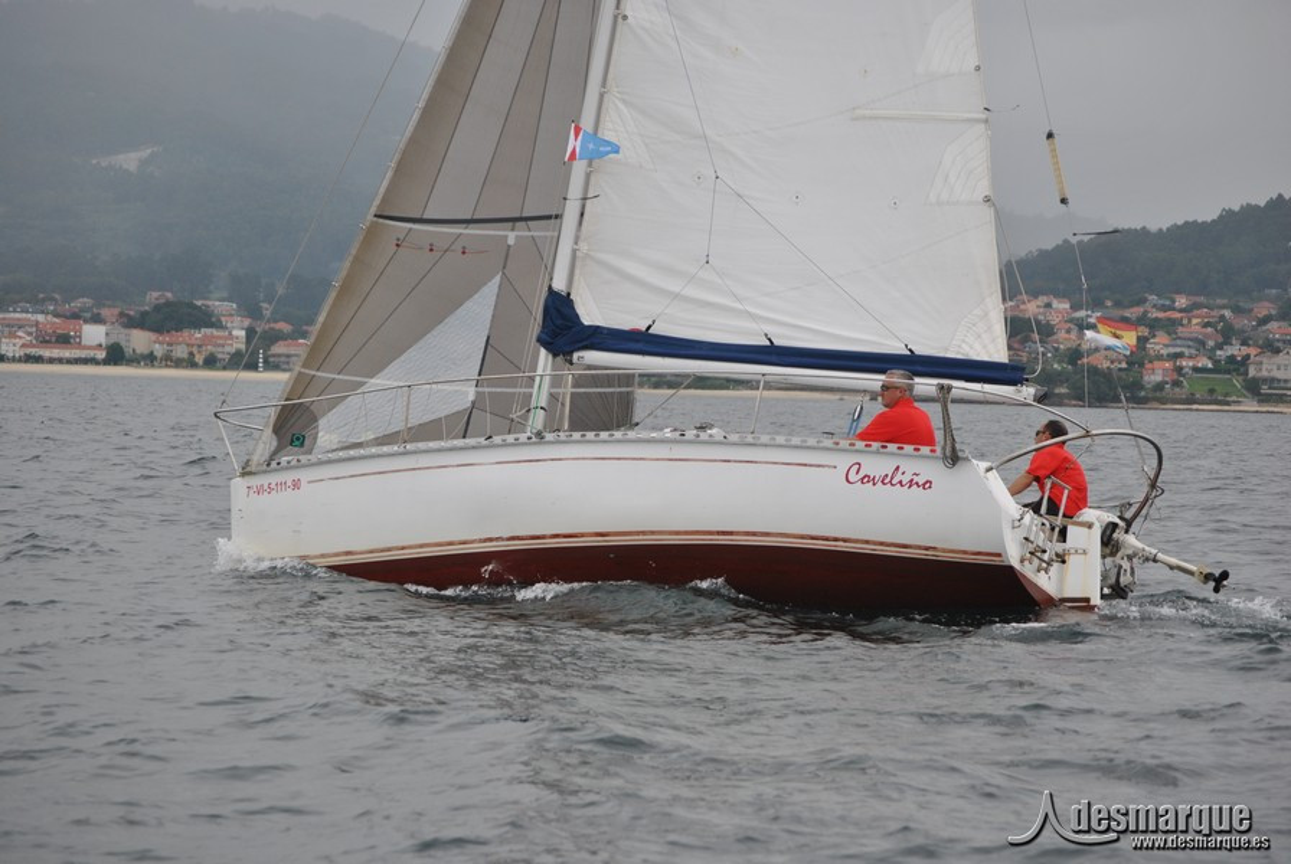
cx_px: 646
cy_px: 432
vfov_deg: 9.0
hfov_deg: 13.4
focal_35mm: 153
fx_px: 5494
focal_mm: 102
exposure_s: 1/400
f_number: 5
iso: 200
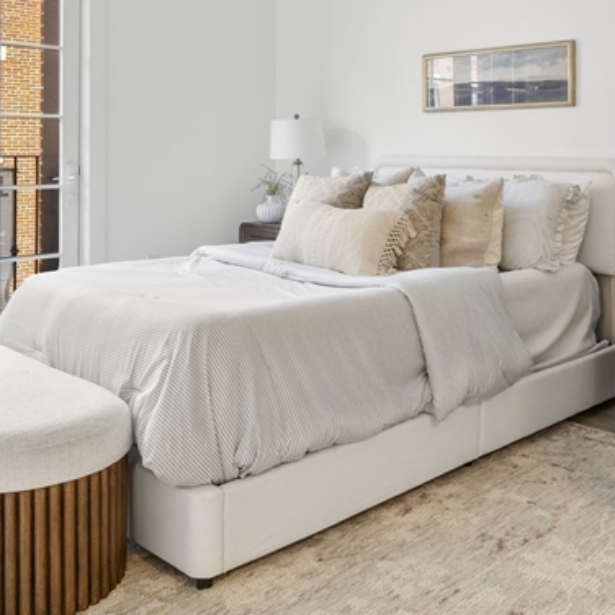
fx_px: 744
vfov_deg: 43.8
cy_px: 173
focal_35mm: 37
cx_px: 453
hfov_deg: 43.6
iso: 320
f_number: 7.1
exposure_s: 1/4
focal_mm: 16
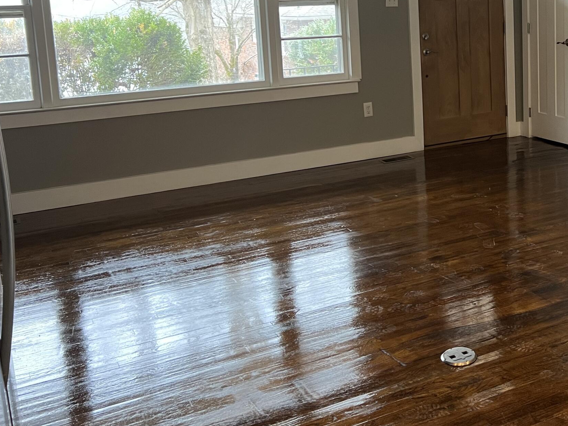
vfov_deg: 30.3
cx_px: 460
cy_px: 102
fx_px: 771
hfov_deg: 38.8
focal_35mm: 47
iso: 160
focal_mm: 5.7
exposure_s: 1/60
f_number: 1.5
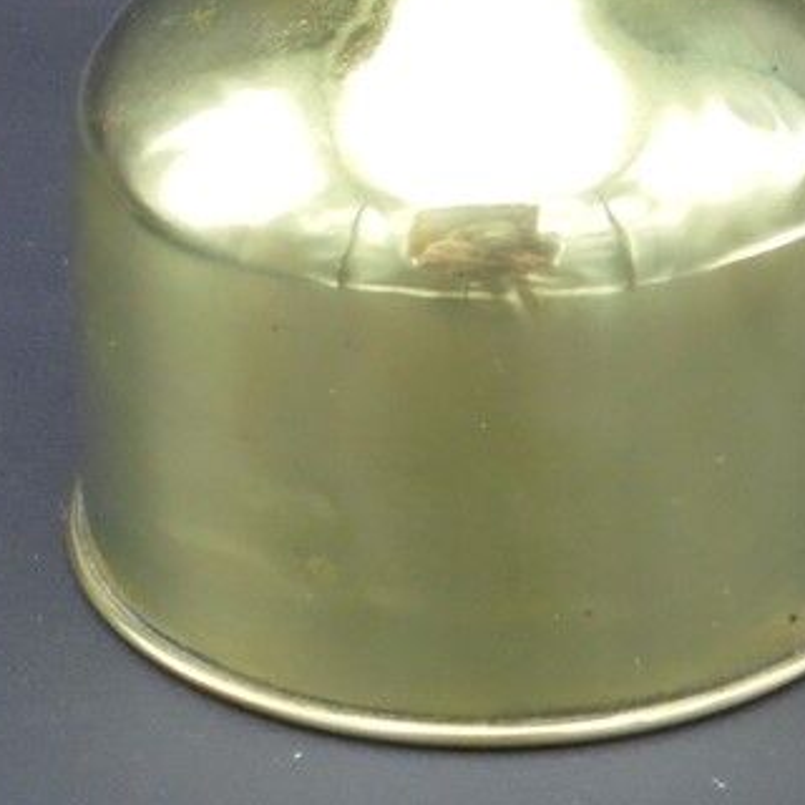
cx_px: 494
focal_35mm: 107
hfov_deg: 16.3
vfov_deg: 15.8
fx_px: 2815
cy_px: -65
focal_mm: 7.8
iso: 400
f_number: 4.5
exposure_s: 1/30
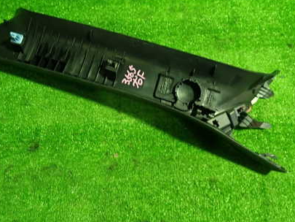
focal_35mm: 37
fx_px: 315
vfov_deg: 38.3
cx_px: 138
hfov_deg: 50.1
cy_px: 77
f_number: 2
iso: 400
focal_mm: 4.5
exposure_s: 1/30
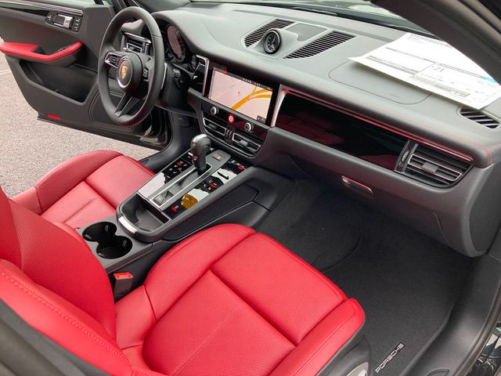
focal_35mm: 28
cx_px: 250
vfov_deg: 49.7
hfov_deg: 63.4
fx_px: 405
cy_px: 188
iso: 80
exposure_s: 1/121
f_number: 1.8
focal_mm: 3.99
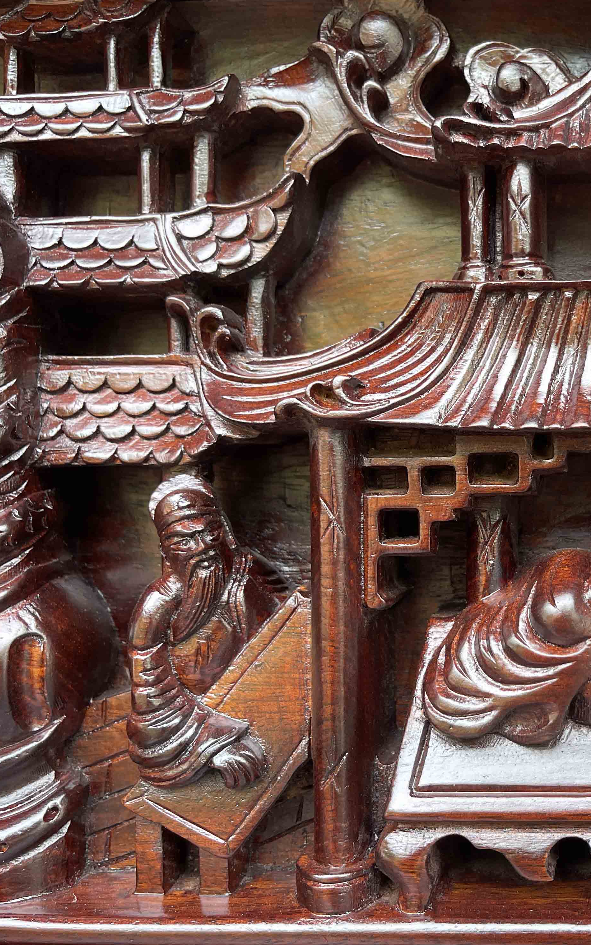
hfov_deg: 33.6
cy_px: 468
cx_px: 527
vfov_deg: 54.0
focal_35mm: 36
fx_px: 928
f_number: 1.6
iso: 100
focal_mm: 5.1
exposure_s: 1/121
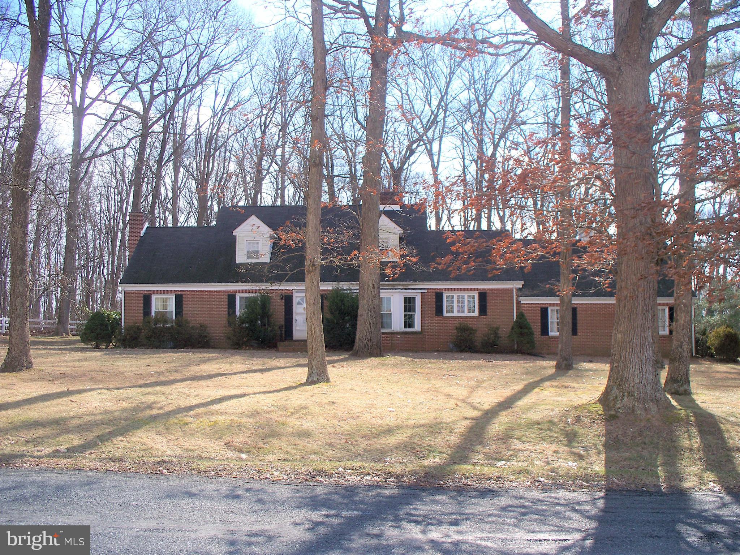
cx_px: 370
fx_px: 770
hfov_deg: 51.4
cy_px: 278
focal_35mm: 36
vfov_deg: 39.7
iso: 64
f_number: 2.8
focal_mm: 7.54
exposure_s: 1/500
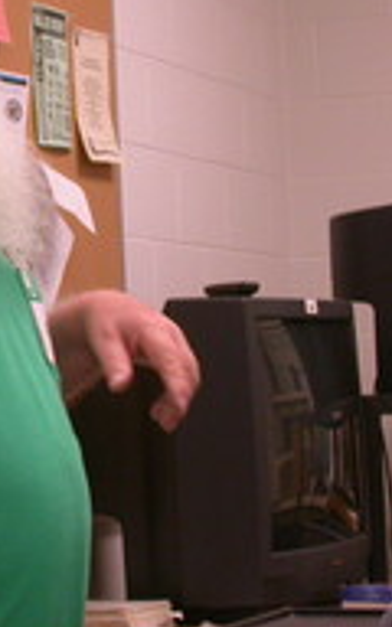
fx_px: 2872
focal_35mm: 168
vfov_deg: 12.5
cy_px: 219
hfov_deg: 7.7
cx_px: -98
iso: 100
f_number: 3.4
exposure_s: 1/21.8
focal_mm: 15.7
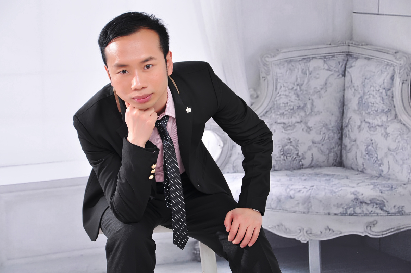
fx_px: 1060
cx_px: 206
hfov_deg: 21.9
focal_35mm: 93
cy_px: 136
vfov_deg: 14.7
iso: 200
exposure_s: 1/125
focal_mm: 62
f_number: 5.6
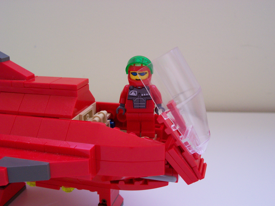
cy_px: 103
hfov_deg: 44.8
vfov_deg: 34.3
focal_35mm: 42
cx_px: 138
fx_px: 334
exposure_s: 1/8
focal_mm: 7
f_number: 2.9
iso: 160
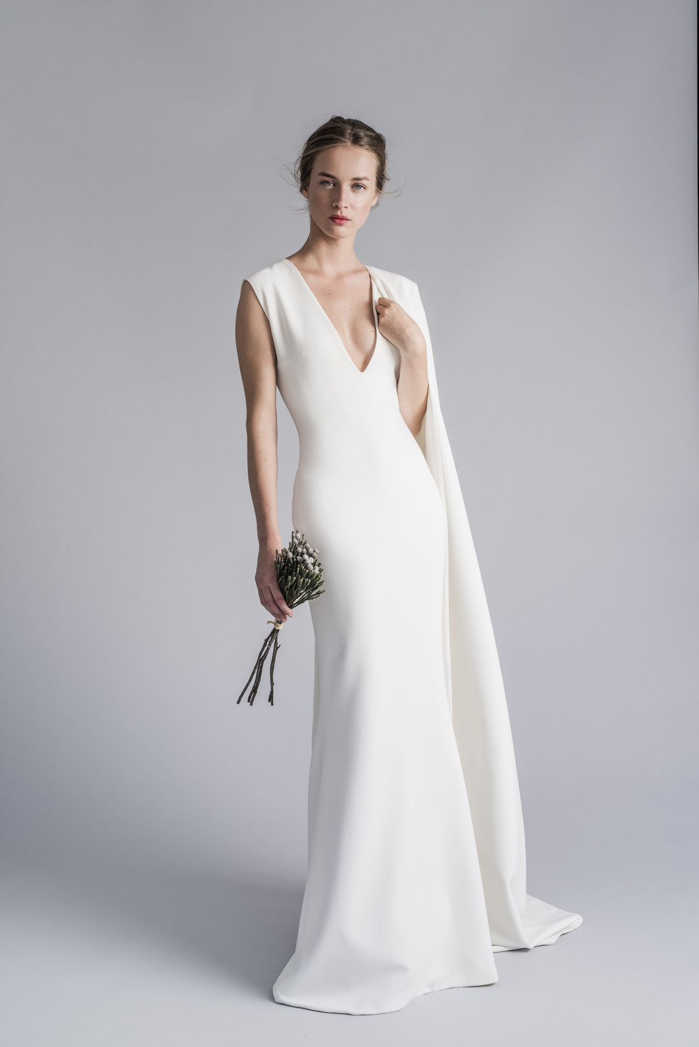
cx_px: 350
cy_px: 524
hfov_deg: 27.0
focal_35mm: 50
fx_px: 1455
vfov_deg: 39.6
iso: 80
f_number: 8
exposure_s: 1/100
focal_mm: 50
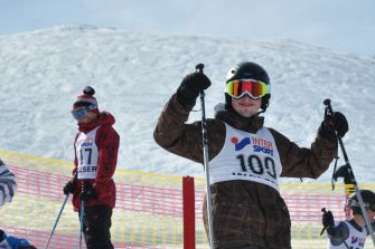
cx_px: 271
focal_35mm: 204
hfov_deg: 10.1
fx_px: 2122
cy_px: 161
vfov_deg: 6.7
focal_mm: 85
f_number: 5.6
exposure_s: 1/1600
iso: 250
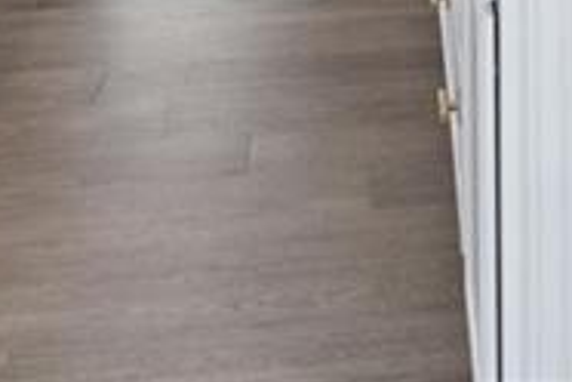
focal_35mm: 88
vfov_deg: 11.4
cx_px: 554
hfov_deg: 22.4
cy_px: -664
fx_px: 1398
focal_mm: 16
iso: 400
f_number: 8
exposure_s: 1/8
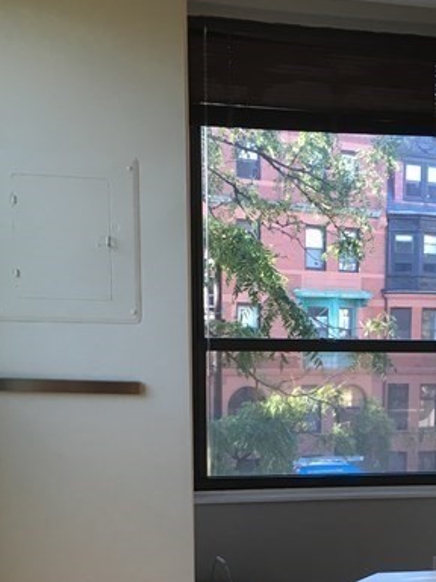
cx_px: 360
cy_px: 482
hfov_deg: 24.7
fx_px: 974
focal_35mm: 58
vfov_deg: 32.2
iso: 25
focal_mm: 4.15
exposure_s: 1/30
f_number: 2.2
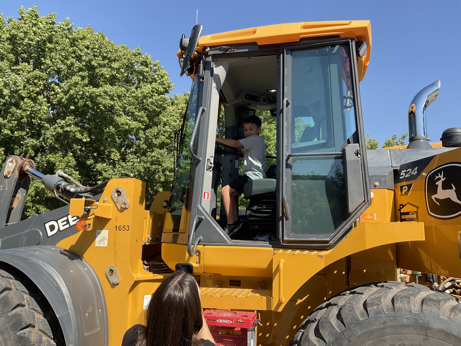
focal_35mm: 29
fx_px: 386
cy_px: 173
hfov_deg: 61.7
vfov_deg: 48.2
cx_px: 230
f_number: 1.8
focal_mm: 3
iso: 16
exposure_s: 1/1035
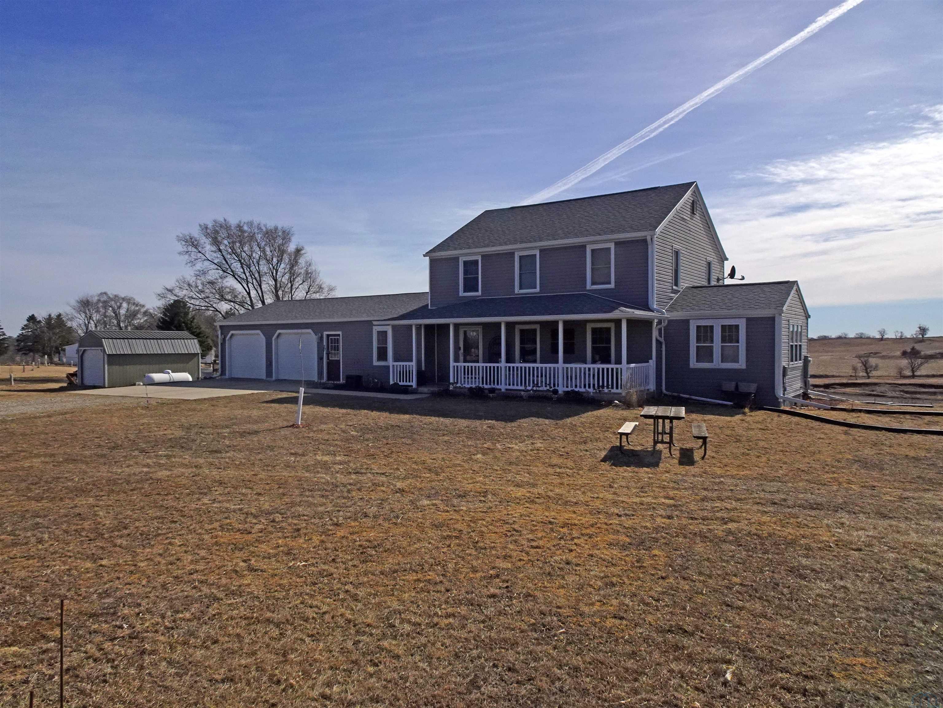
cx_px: 472
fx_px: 654
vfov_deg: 56.8
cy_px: 354
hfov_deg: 71.6
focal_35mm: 24
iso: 80
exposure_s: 1/2000
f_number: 5
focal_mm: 4.28
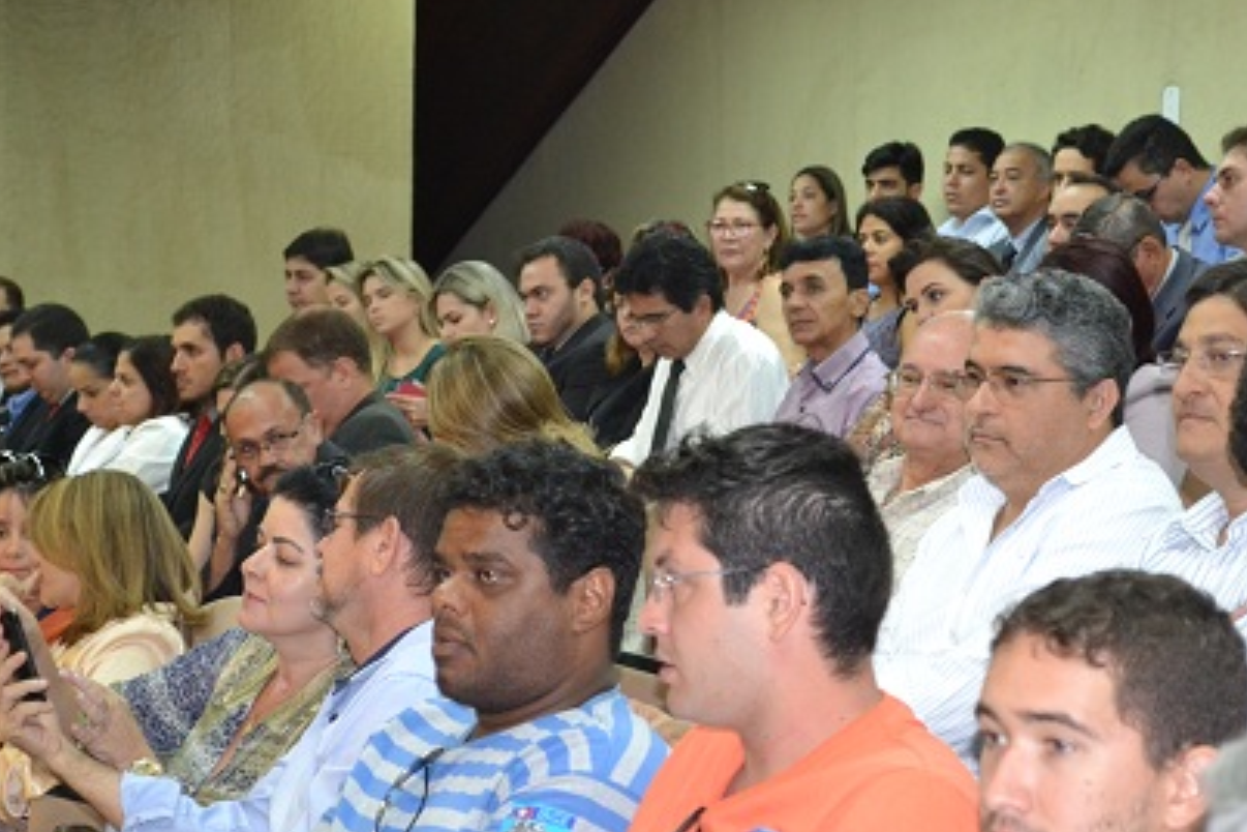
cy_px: 504
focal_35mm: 97
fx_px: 3360
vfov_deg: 14.1
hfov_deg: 21.0
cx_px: 664
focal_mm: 52
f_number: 5.6
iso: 2800
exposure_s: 1/60
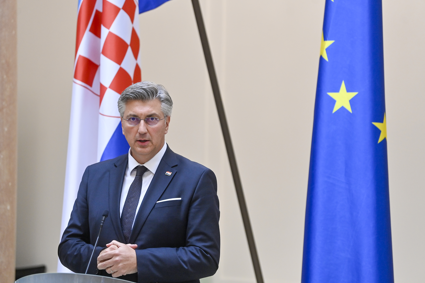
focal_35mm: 145
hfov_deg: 14.2
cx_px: 202
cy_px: 143
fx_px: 1712
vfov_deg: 9.5
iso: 1600
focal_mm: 135
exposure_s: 1/320
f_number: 2.8
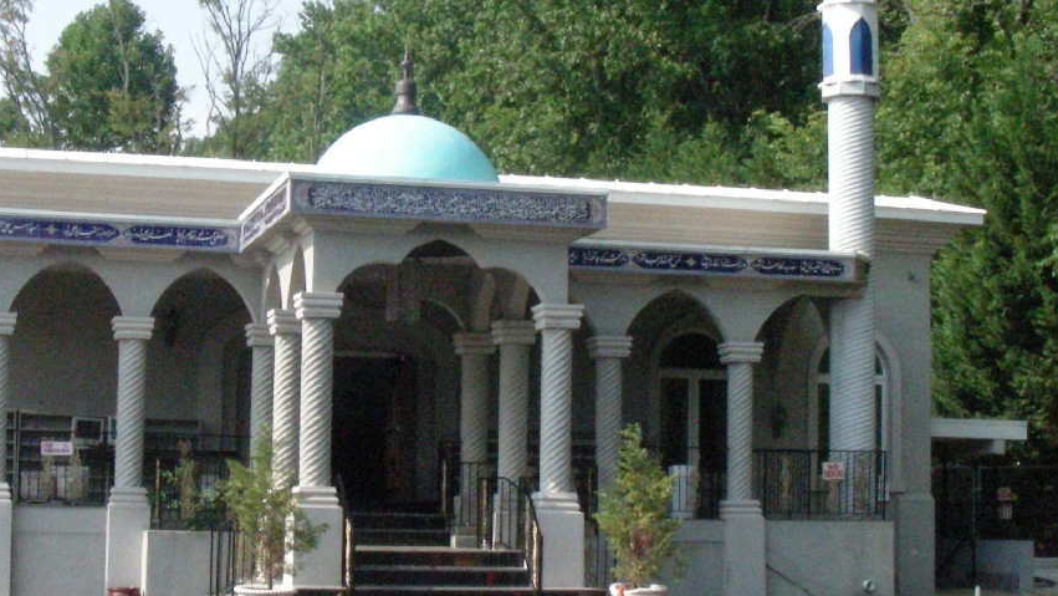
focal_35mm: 73
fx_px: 2048
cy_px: 292
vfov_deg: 16.5
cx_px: 471
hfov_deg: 28.9
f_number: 6.8
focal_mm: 6.3
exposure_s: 1/716
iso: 400
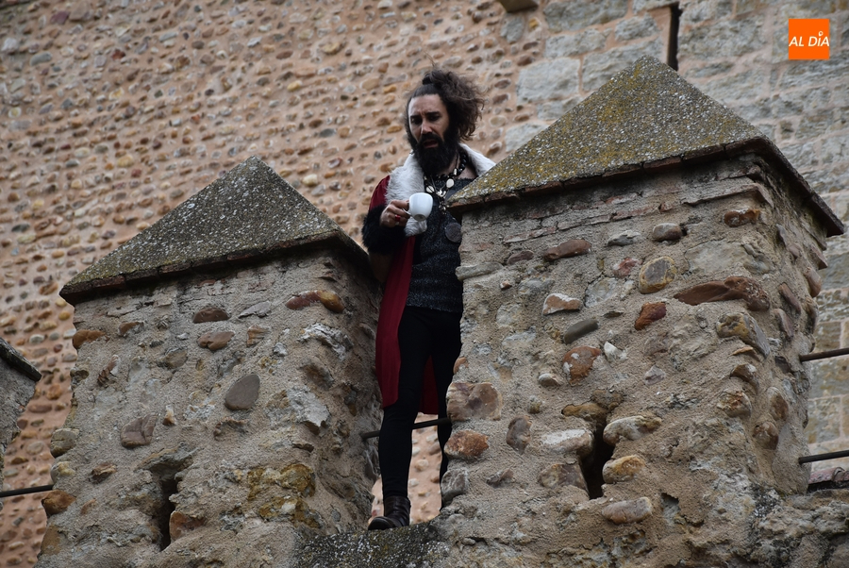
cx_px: 424
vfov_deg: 10.2
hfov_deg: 15.2
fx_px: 3187
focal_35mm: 135
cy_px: 284
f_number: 6.3
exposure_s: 1/160
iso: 400
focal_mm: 90
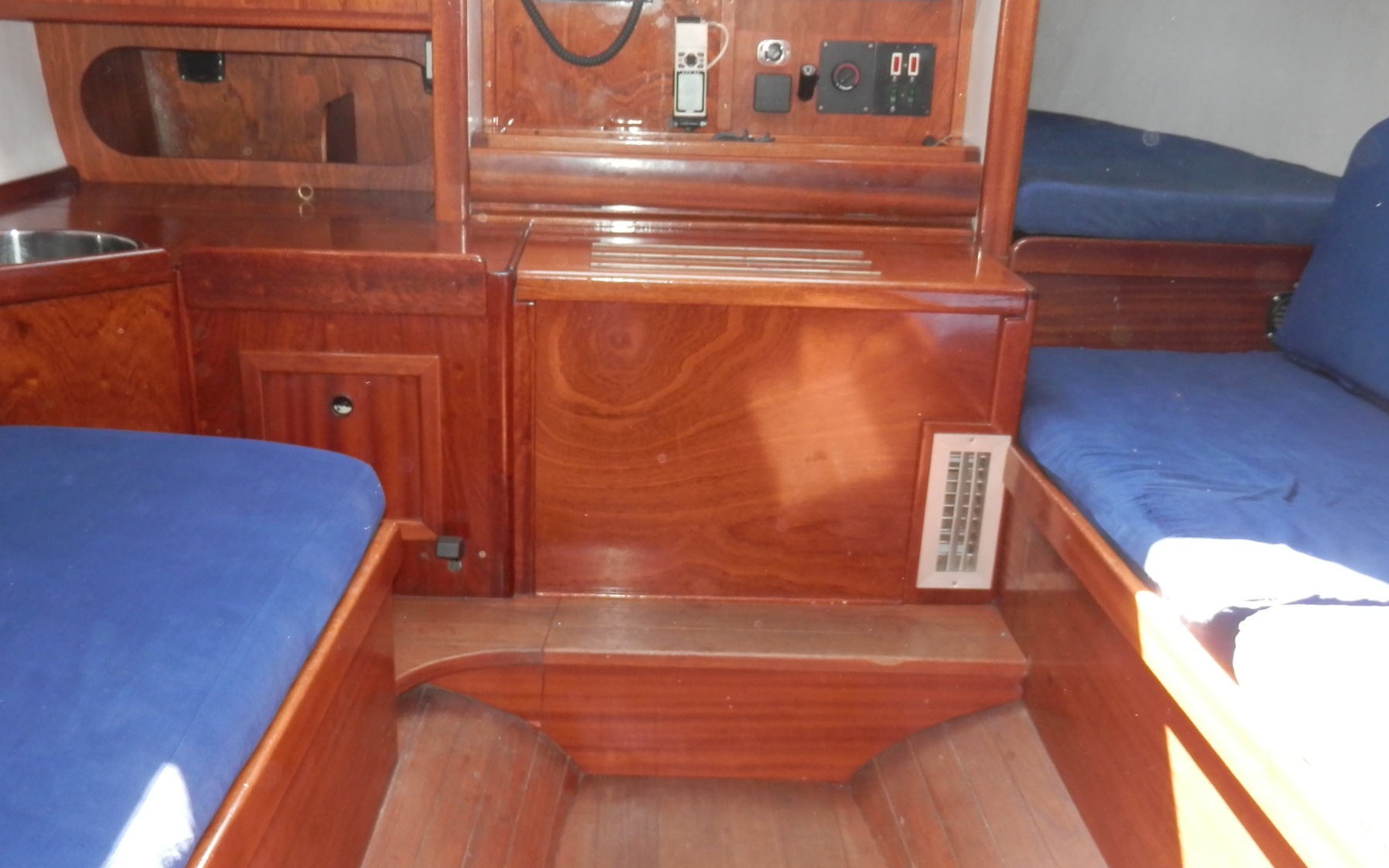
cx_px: 634
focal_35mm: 37
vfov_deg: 34.3
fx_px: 1400
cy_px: 528
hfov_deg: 52.7
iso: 100
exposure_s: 1/30
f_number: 3
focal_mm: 4.5
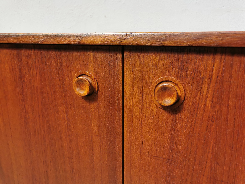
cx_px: 122
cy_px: 92
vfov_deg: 51.4
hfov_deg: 65.3
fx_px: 191
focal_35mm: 27
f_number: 1.8
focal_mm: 5.58
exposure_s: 1/333
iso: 50
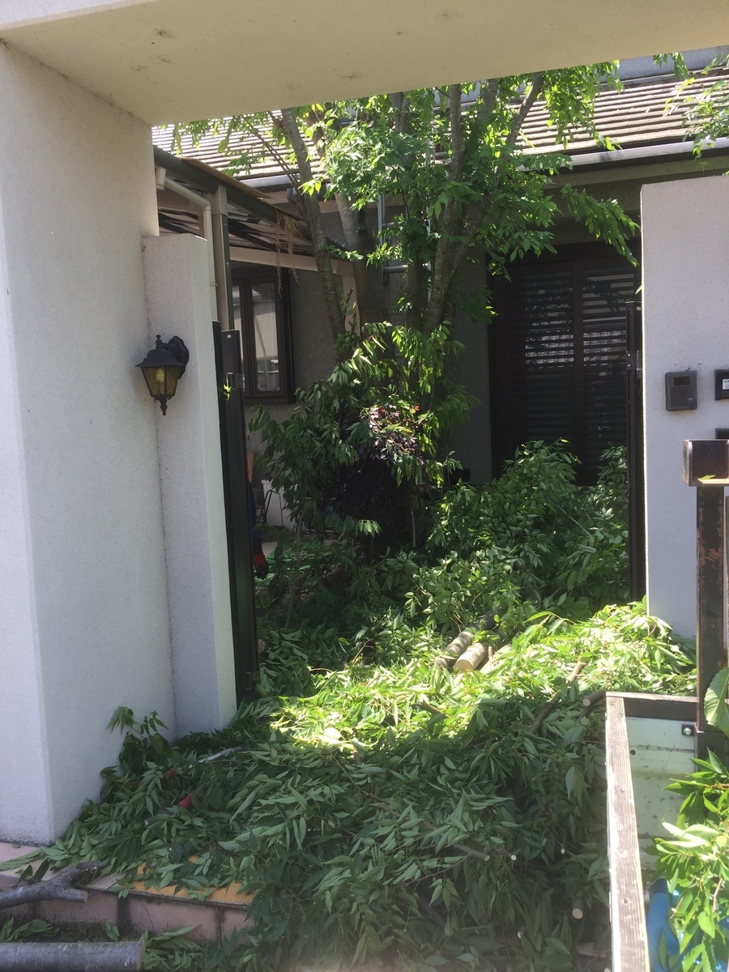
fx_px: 814
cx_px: 364
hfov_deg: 48.2
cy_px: 486
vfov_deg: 61.7
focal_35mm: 29
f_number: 2.2
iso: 32
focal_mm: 4.15
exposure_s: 1/377
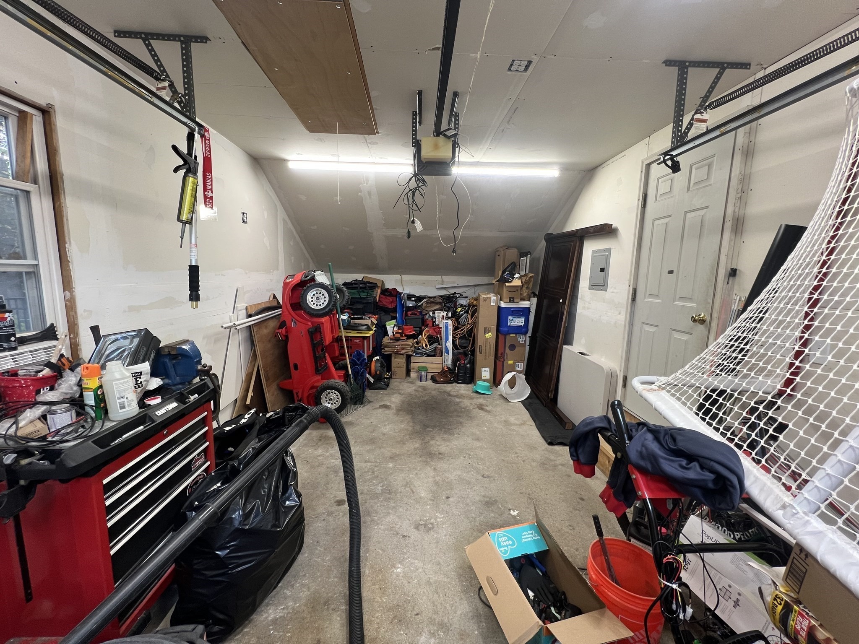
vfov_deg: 89.9
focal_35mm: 13
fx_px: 323
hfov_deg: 106.2
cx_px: 430
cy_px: 322
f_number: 1.8
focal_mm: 1.57
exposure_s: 1/60
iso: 125
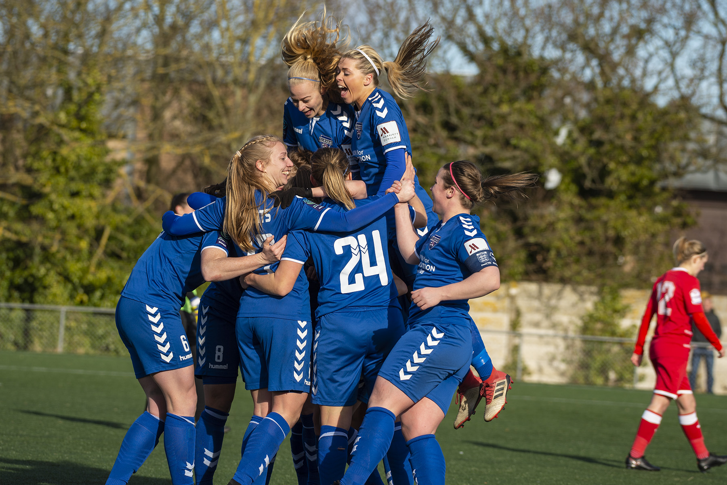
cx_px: 364
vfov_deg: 6.9
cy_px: 242
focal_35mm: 200
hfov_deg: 10.3
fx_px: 4039
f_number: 5.6
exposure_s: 1/1250
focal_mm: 200
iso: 200
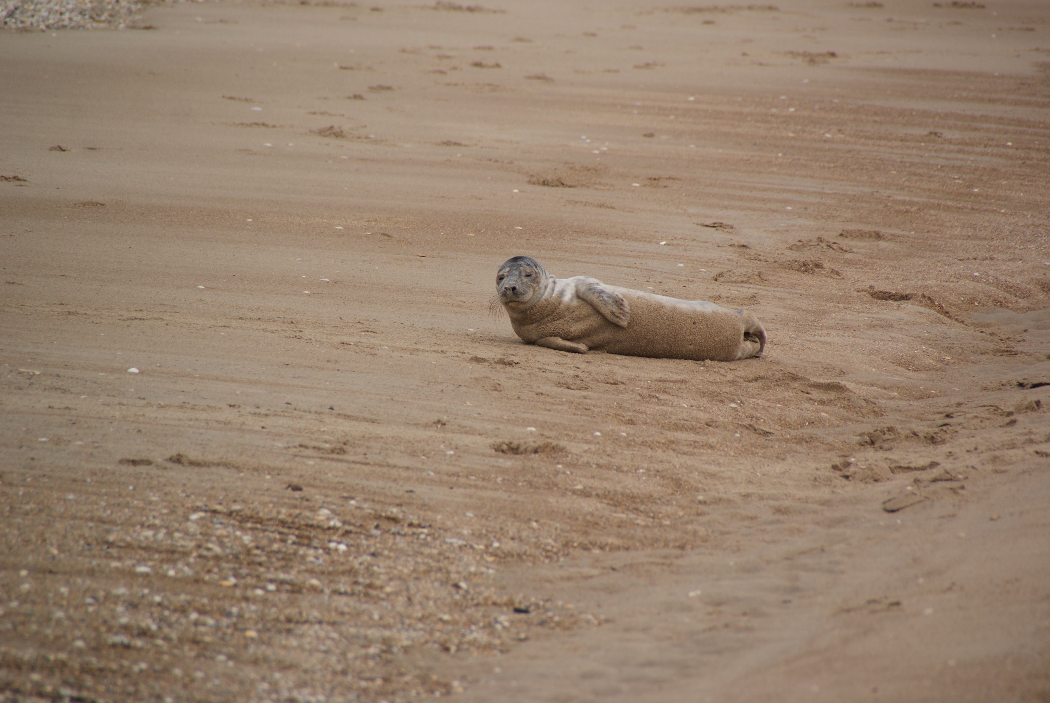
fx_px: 10951
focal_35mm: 375
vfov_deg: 3.7
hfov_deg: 5.5
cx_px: 525
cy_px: 352
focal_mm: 250
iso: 125
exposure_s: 1/400
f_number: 6.3
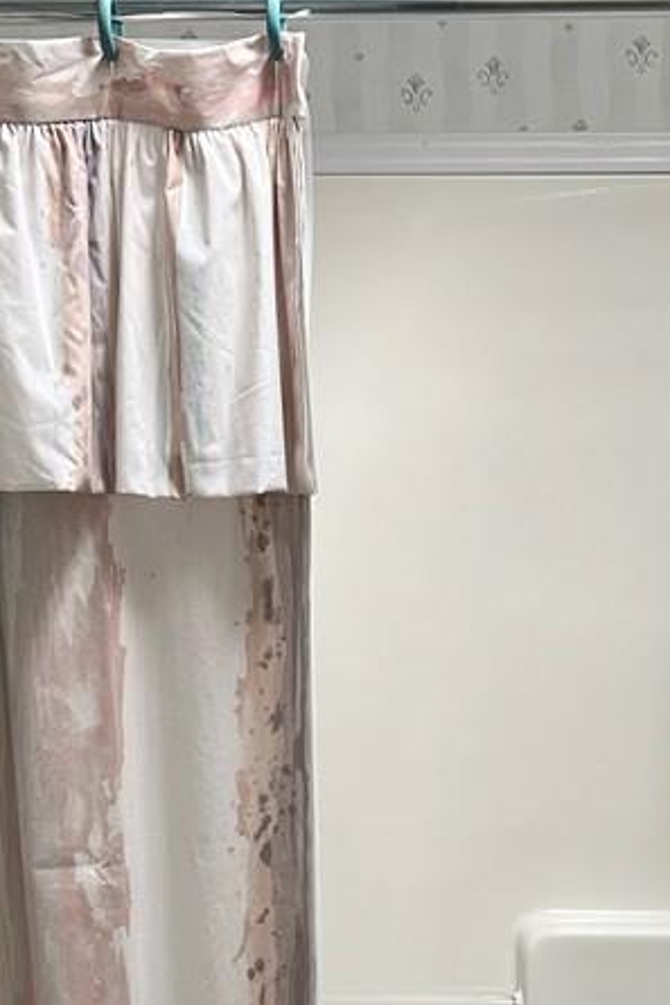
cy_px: 1034
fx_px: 2710
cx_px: 578
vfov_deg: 20.3
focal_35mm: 97
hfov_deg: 14.0
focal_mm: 5.7
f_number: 1.5
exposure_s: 1/121
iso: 64
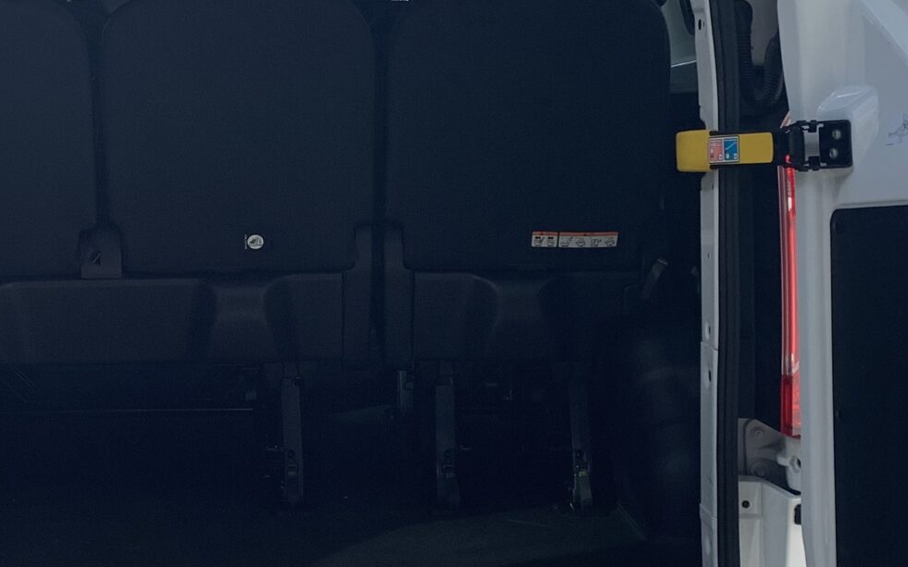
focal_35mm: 72
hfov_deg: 28.0
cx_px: 192
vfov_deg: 18.1
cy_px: 238
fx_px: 1781
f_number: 1.8
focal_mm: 4.25
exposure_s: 1/1661
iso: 25
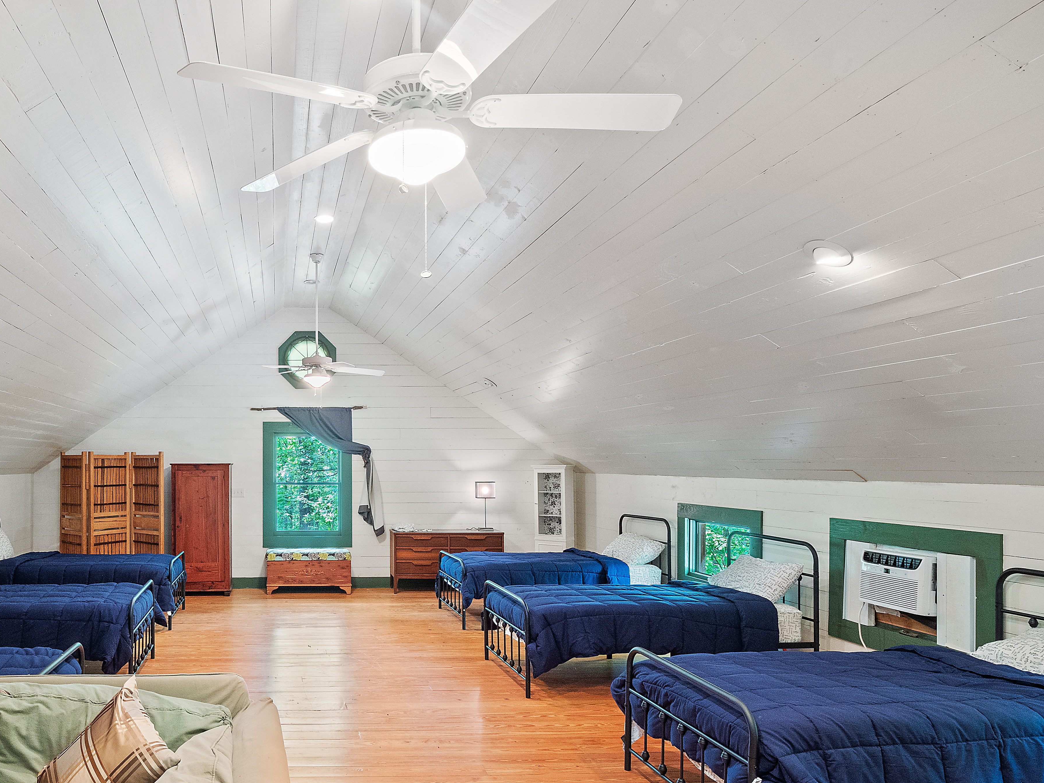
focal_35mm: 23
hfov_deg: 70.3
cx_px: 298
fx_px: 694
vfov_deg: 58.5
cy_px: 465
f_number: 5.6
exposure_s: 1/2.5
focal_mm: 8
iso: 400
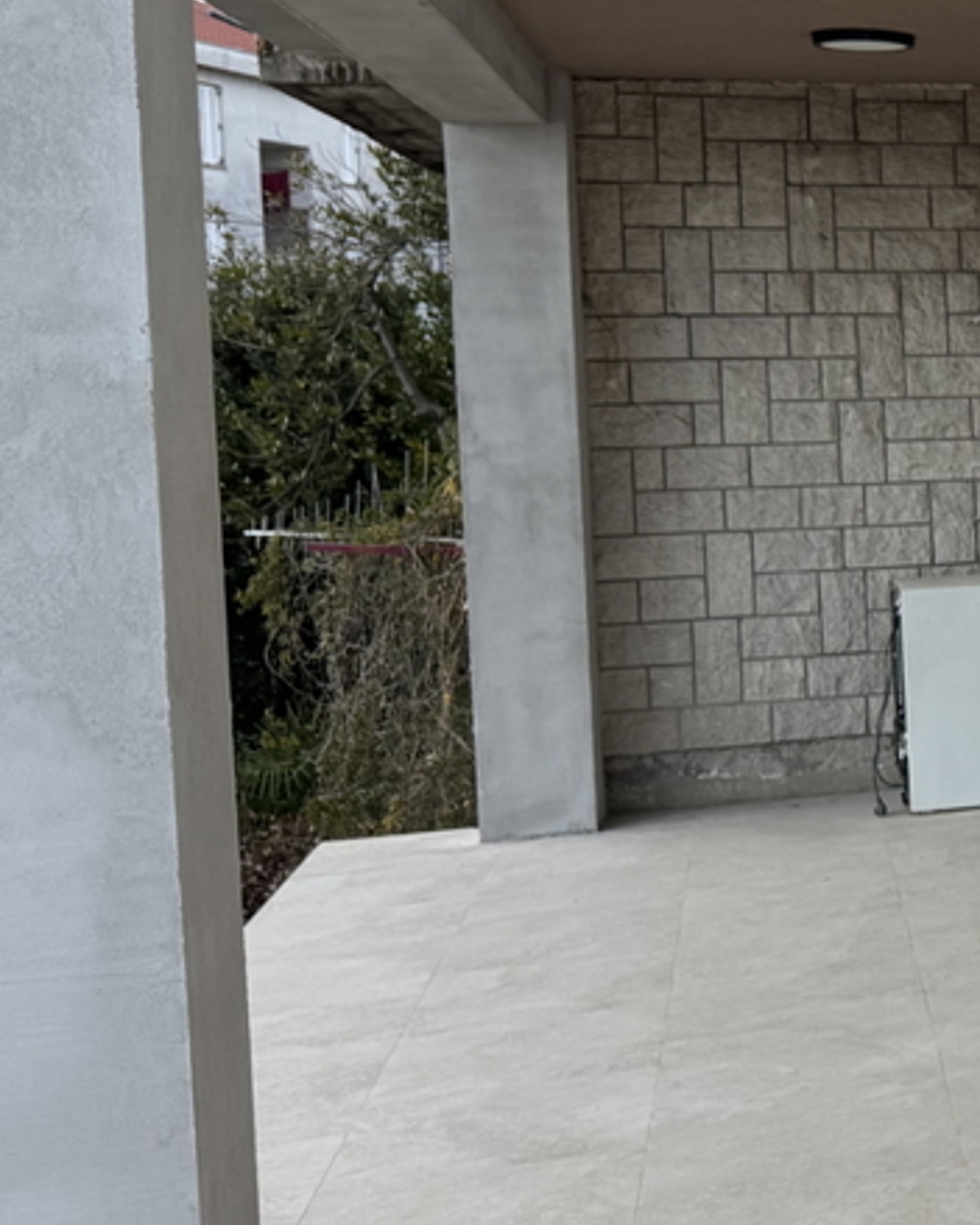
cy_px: 511
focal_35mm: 64
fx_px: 2321
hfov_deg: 19.2
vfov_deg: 29.5
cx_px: 1672
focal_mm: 6.76
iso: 80
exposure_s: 1/1980
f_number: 1.78
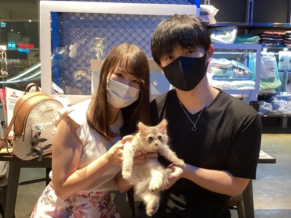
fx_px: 261
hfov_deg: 58.4
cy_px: 109
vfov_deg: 45.4
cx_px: 146
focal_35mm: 31
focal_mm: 3.3
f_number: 2.4
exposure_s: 1/60
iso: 320
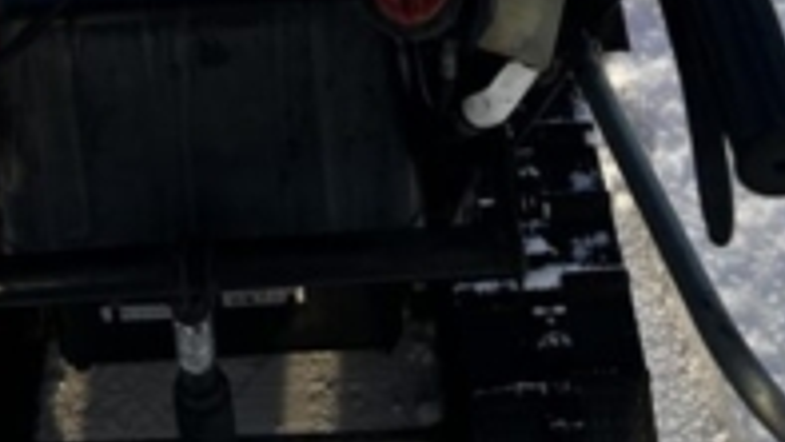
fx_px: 1916
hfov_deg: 22.9
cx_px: 175
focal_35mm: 92
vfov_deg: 10.6
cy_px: -725
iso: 50
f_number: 1.5
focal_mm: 5.7
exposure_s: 1/2008
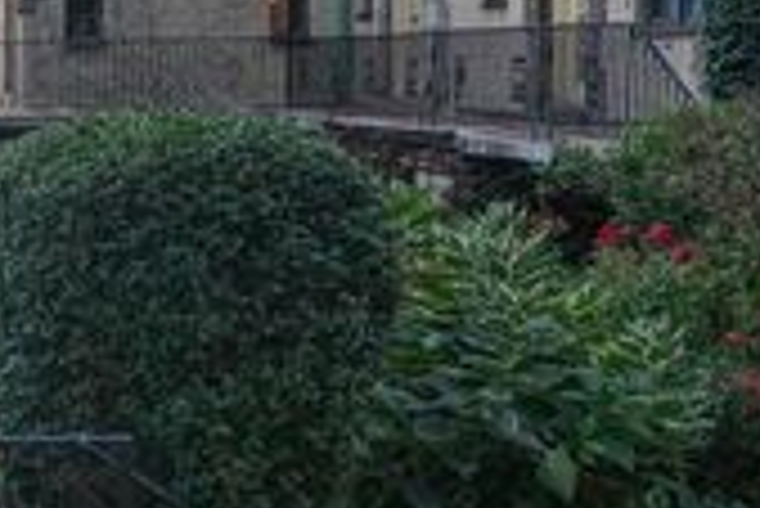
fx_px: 1500
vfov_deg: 19.1
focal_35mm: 71
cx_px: -292
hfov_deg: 24.0
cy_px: 146
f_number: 5.6
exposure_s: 1/160
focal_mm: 24
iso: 1250
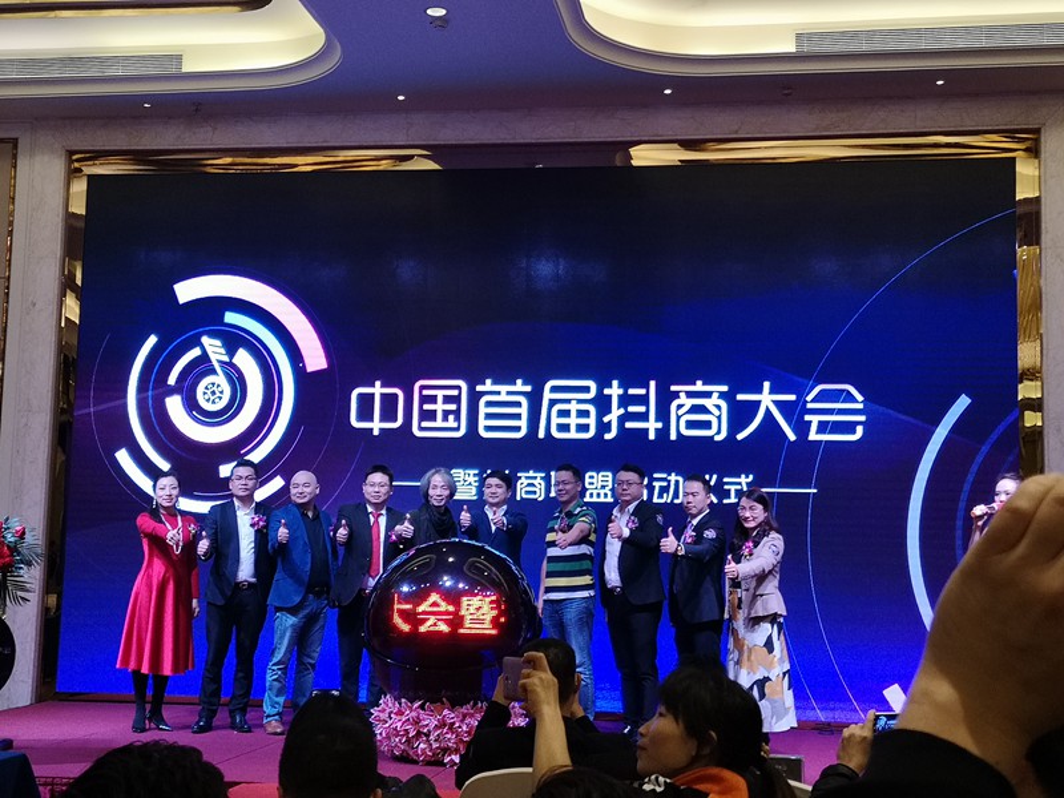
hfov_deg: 40.4
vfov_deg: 30.9
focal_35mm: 47
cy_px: 399
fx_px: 1445
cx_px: 532
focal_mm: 3.95
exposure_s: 1/50
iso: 100
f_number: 1.8
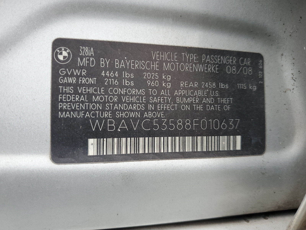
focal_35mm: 26
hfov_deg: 67.3
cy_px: 115
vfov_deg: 53.1
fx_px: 230
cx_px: 153
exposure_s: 1/217
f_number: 1.5
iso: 50
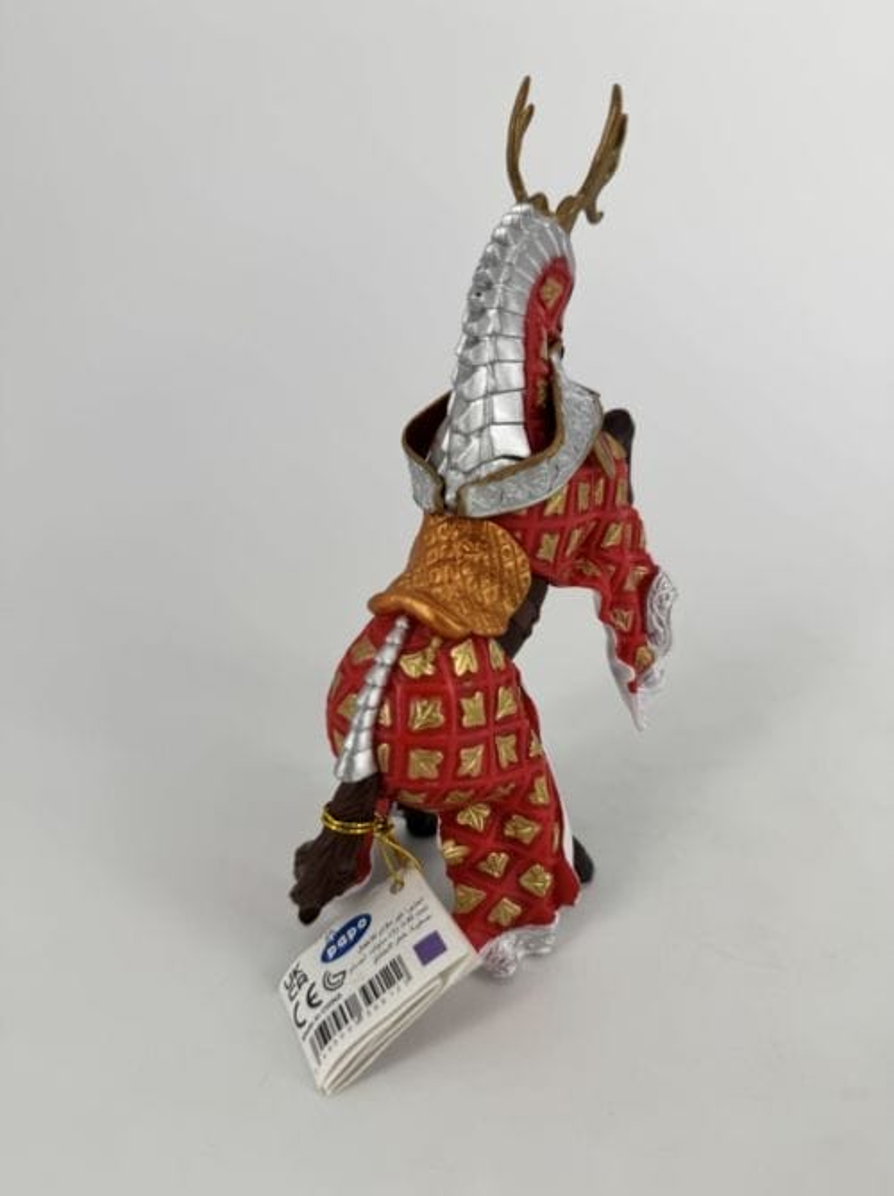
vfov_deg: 71.7
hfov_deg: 56.7
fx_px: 828
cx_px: 447
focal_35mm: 24
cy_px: 598
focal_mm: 6.76
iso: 80
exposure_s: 1/1076
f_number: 1.78
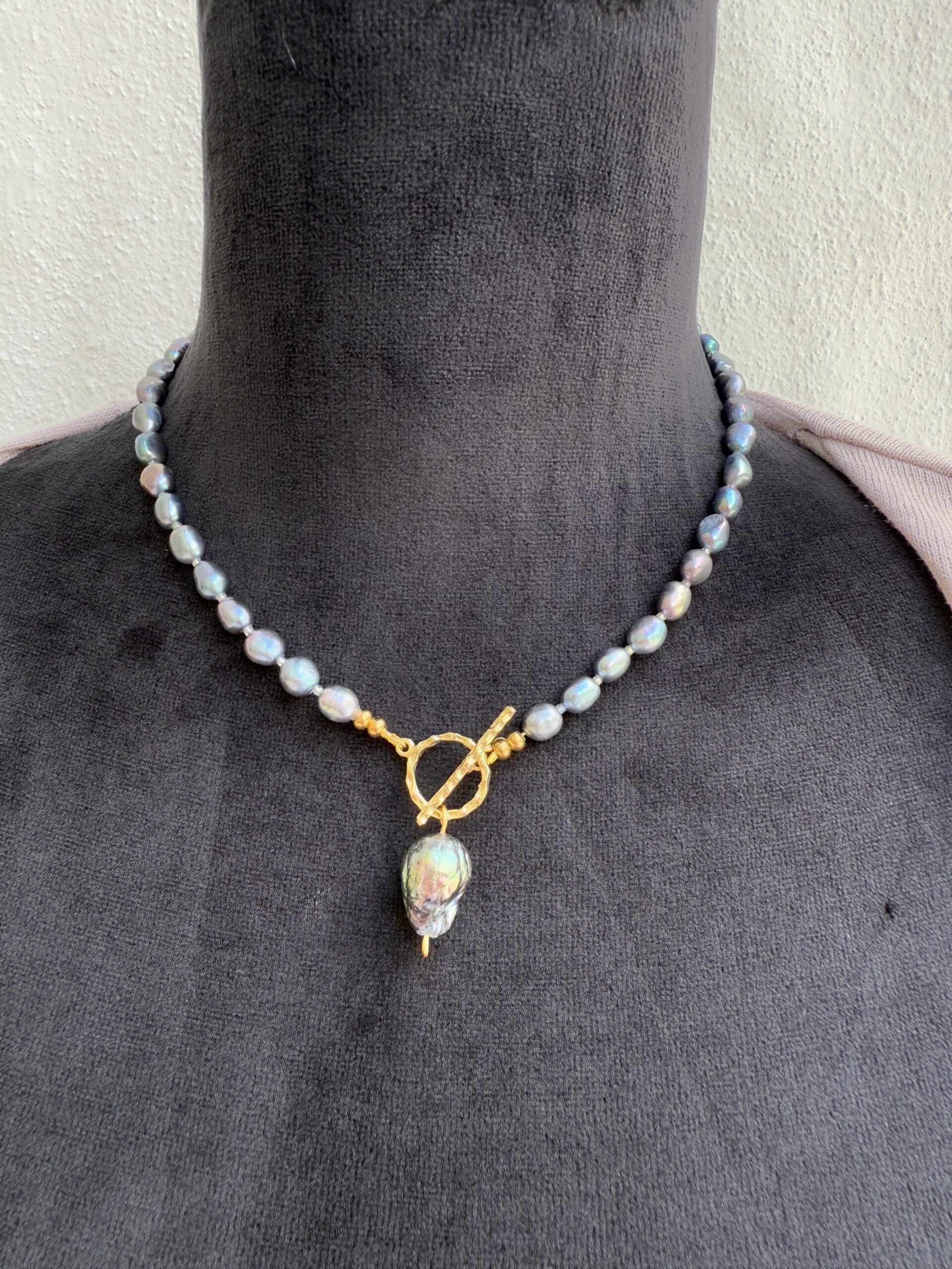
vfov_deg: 71.6
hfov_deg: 56.8
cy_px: 634
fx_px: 880
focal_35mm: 24
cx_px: 476
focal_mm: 2.22
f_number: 2.2
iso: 40
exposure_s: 1/212
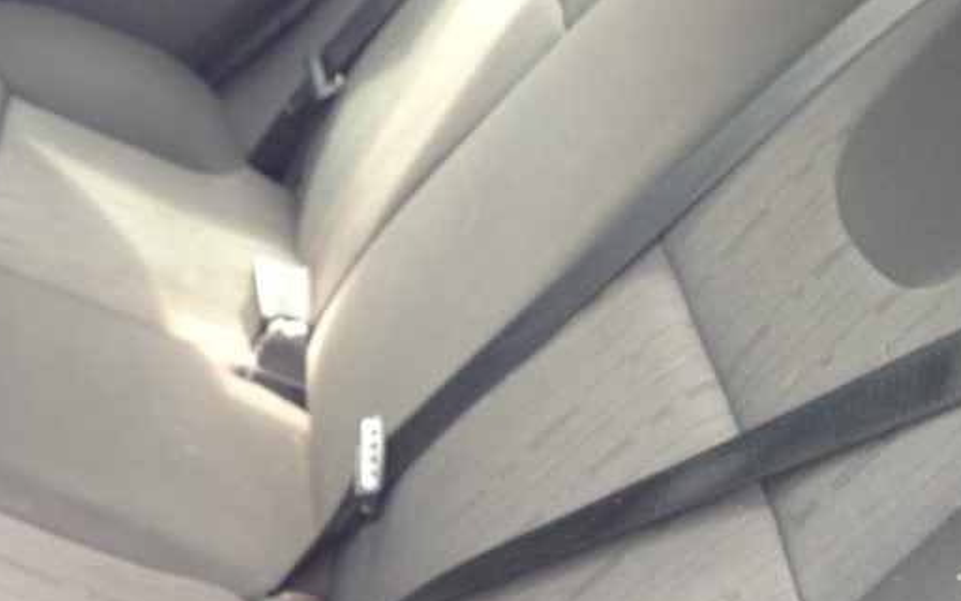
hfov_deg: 28.7
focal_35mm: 70
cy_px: 385
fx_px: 1833
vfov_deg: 18.6
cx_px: 175
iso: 50
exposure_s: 1/40
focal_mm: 4.12
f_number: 2.4
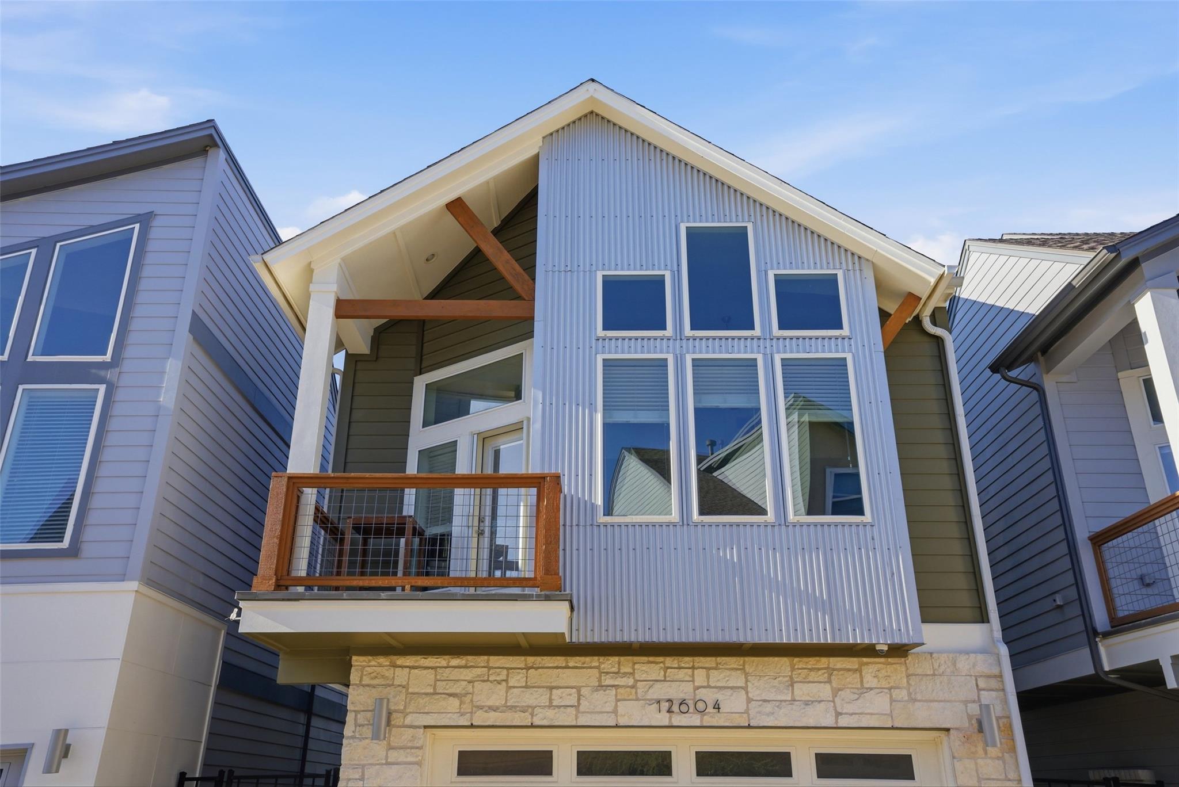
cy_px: 394
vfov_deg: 43.7
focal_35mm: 30
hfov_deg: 61.9
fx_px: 983
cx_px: 590
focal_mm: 30
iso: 250
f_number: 8
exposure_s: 1/5000
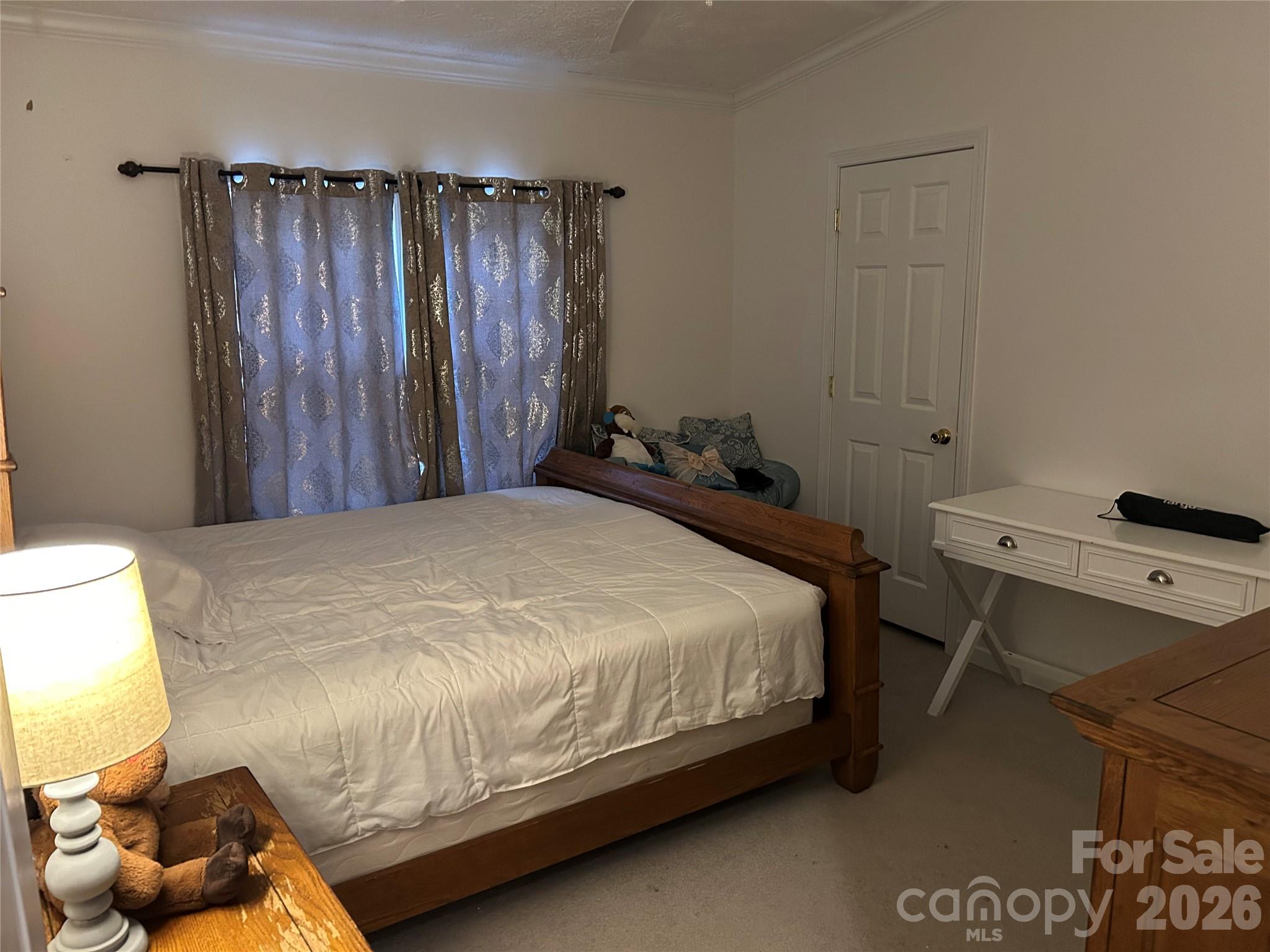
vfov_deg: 53.1
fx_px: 954
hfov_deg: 67.3
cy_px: 476
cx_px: 635
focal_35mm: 26
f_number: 1.5
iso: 640
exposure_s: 1/40
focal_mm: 5.7
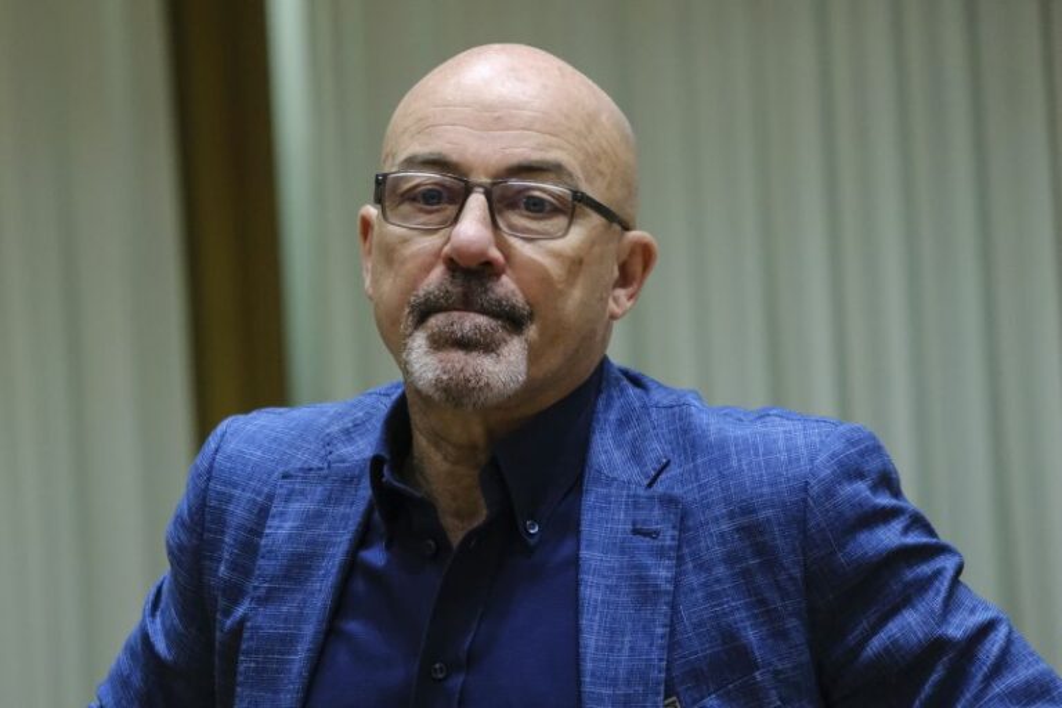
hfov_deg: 8.4
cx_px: 531
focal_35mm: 246
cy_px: 354
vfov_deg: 5.6
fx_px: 7256
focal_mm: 164
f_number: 4.6
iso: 3200
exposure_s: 1/200
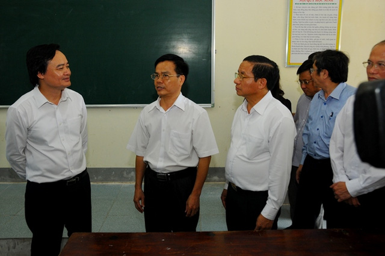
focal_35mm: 33
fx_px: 352
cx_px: 192
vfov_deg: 39.9
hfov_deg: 57.3
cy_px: 128
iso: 640
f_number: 6.3
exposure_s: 1/60
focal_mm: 22
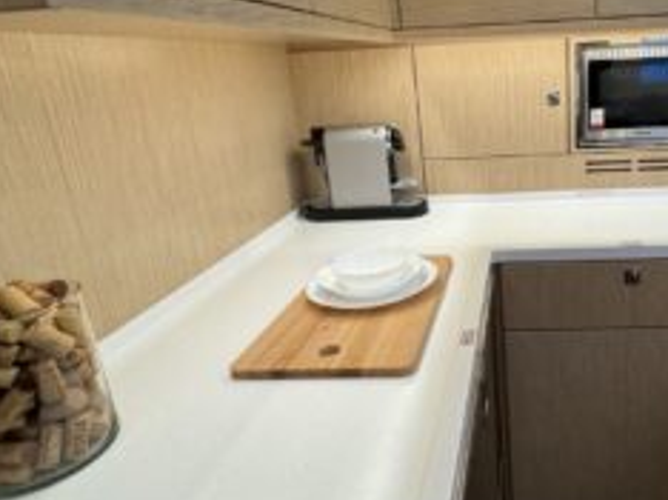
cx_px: 495
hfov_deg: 60.3
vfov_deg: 49.5
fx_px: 540
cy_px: 209
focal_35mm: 28
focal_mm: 2.22
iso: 160
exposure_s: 1/99
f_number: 2.2
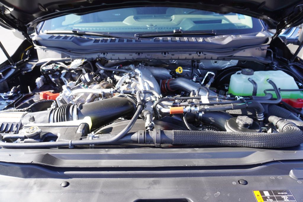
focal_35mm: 24
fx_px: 202
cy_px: 101
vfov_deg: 53.2
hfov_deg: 73.7
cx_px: 152
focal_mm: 16
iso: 100
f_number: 4.5
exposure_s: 1/80
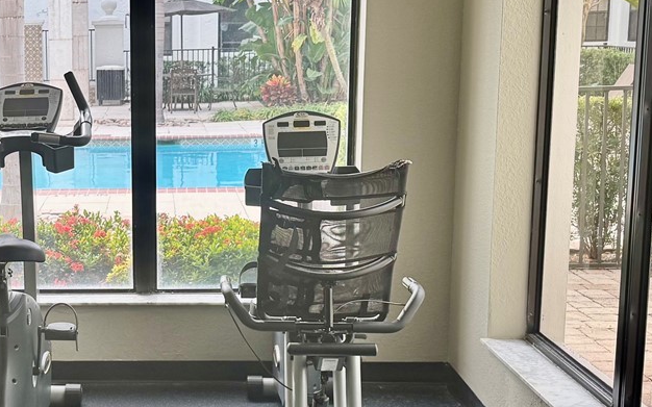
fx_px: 1155
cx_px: 72
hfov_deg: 30.2
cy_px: 249
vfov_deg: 20.0
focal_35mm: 65
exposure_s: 1/120
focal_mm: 6.76
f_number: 1.78
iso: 100
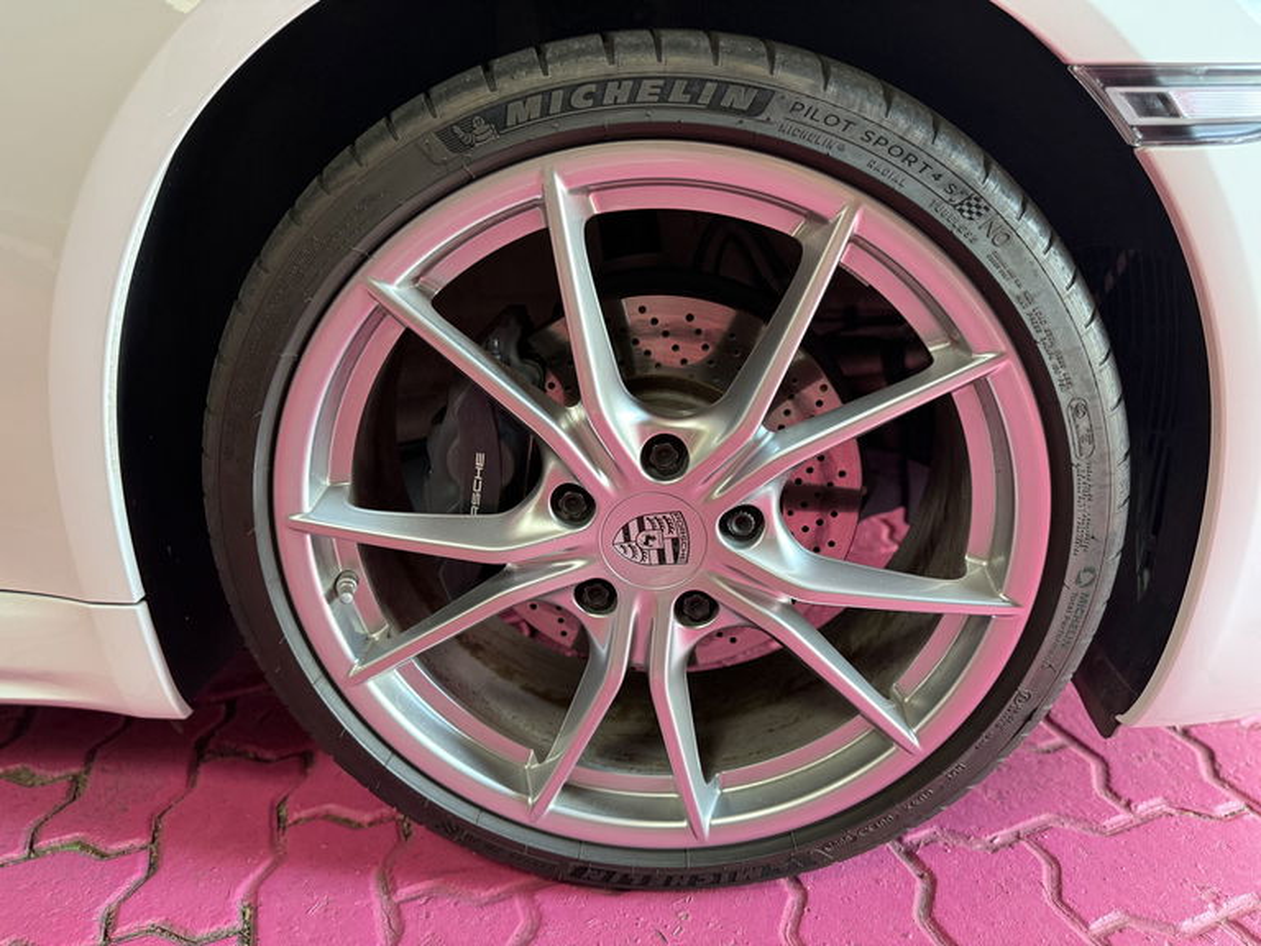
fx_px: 874
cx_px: 630
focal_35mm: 24
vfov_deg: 56.8
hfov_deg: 71.6
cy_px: 473
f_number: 1.78
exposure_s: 1/60
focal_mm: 6.76
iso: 320
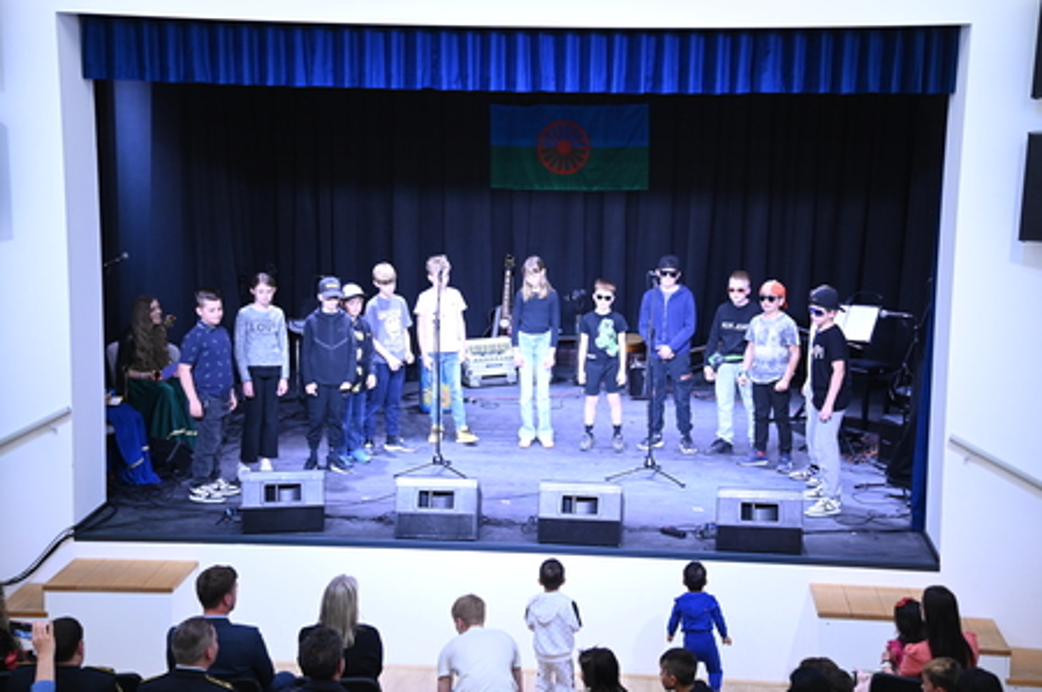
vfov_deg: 20.9
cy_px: 346
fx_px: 1879
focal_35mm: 65
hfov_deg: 31.0
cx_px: 521
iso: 2500
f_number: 4
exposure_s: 1/125
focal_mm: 65
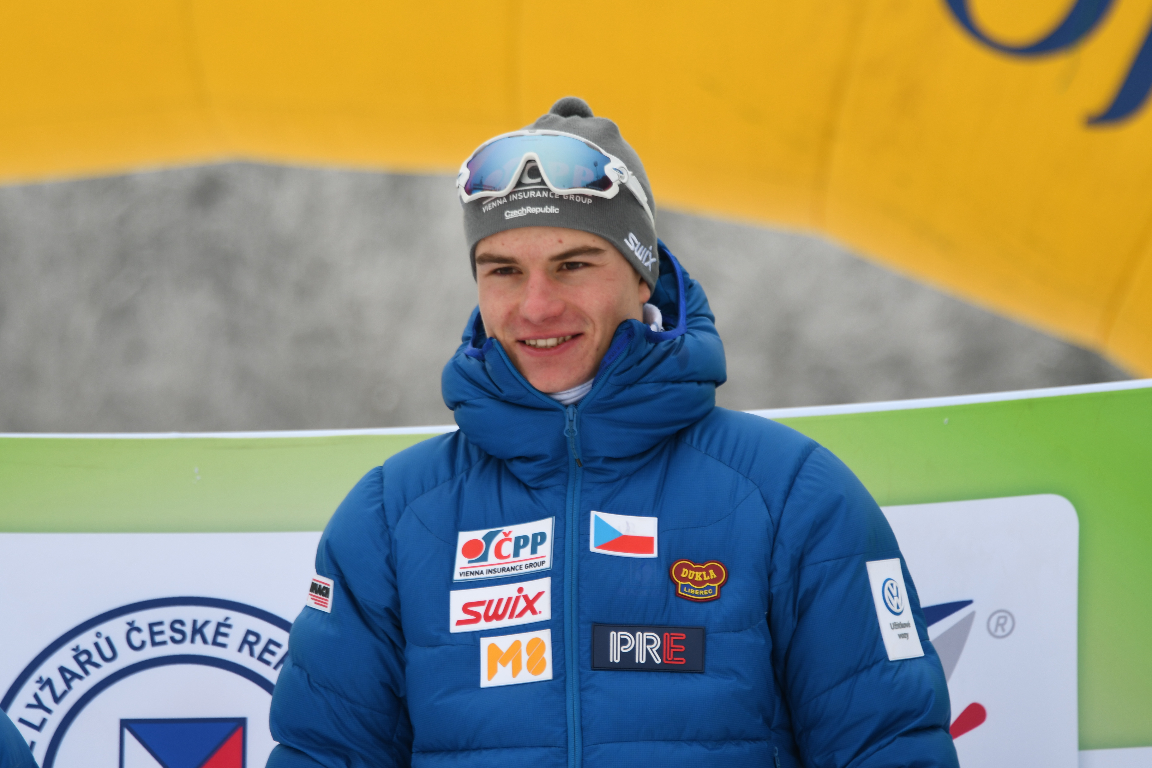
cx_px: 576
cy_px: 384
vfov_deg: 5.7
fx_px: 7679
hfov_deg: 8.6
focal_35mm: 240
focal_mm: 160
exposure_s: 1/320
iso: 320
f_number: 5.6
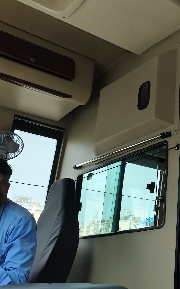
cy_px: 140
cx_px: 234
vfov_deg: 44.4
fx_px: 353
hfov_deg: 24.8
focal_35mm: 45
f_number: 1.6
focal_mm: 5.84
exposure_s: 1/403
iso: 50
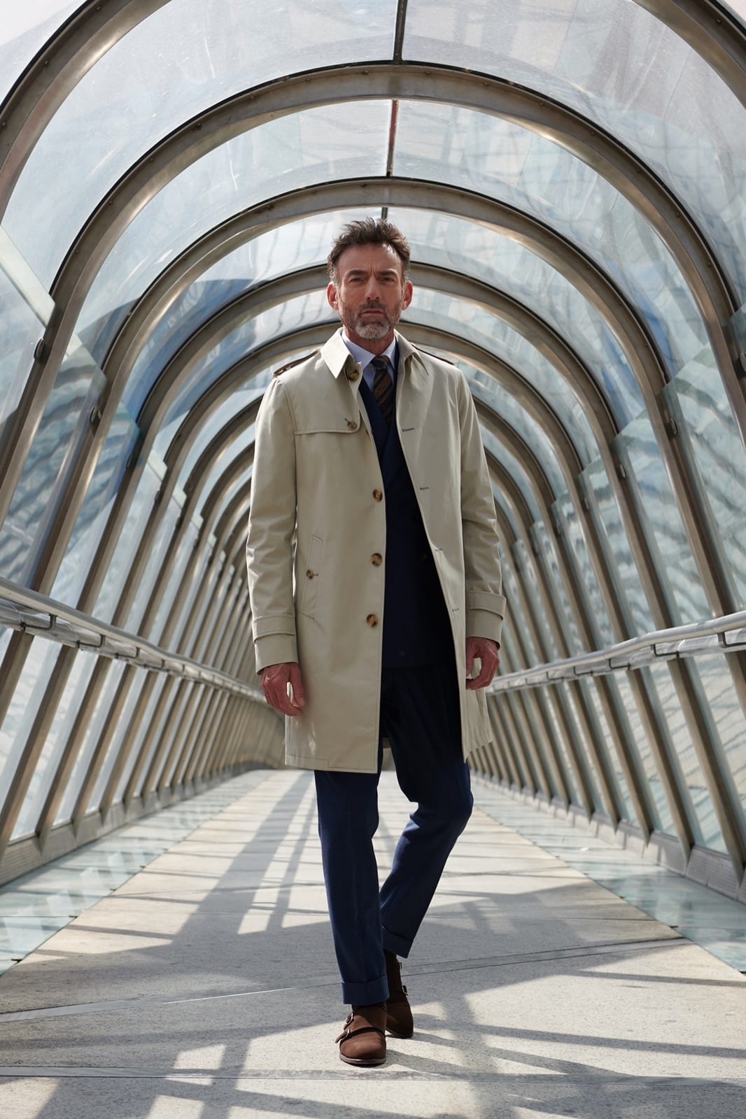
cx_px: 373
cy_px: 560
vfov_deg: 27.3
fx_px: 2301
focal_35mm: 74
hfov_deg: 18.4
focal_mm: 62
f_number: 4
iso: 200
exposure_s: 1/800
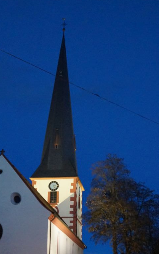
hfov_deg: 25.3
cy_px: 192
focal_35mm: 51
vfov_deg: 38.5
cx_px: 72
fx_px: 354
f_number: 3.5
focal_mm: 16
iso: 3200
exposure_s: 1/80
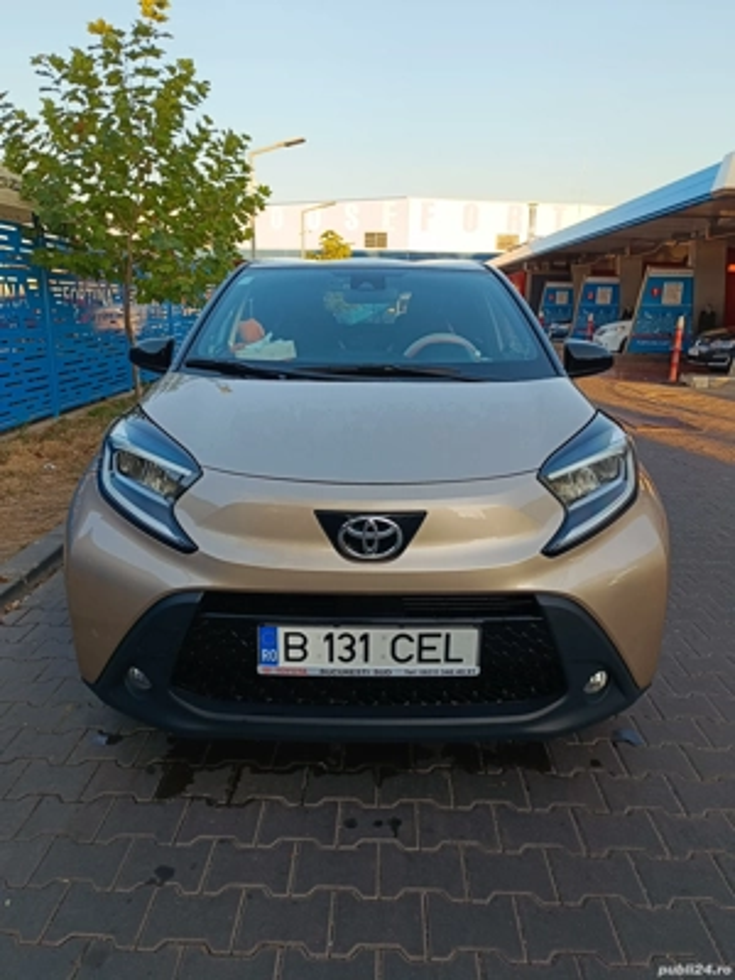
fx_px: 679
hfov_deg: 56.8
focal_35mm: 24
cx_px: 368
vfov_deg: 71.6
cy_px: 490
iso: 53
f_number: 1.88
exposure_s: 1/203
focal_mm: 5.59
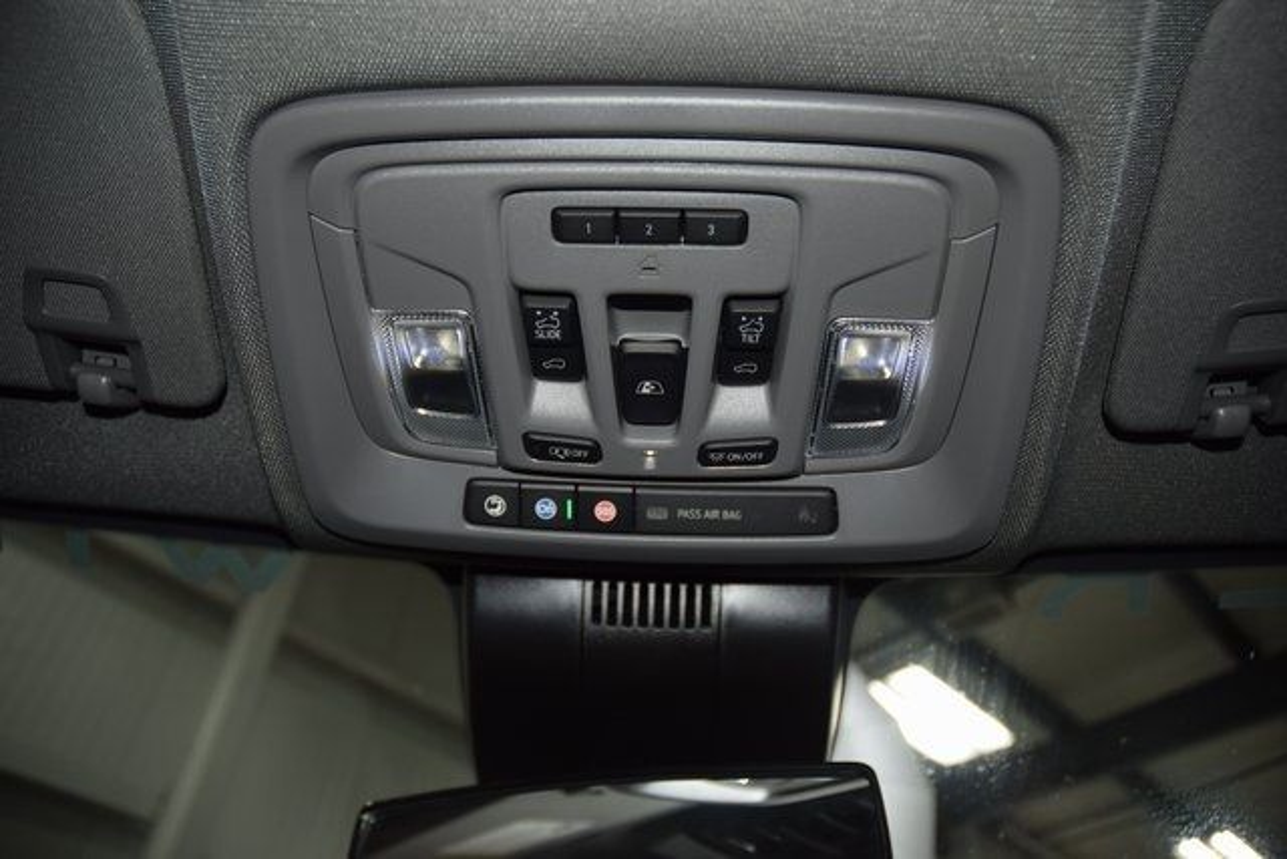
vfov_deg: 48.0
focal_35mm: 27
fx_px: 965
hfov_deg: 67.4
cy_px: 430
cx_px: 644
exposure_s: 1/125
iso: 400
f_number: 3.5
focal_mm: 18
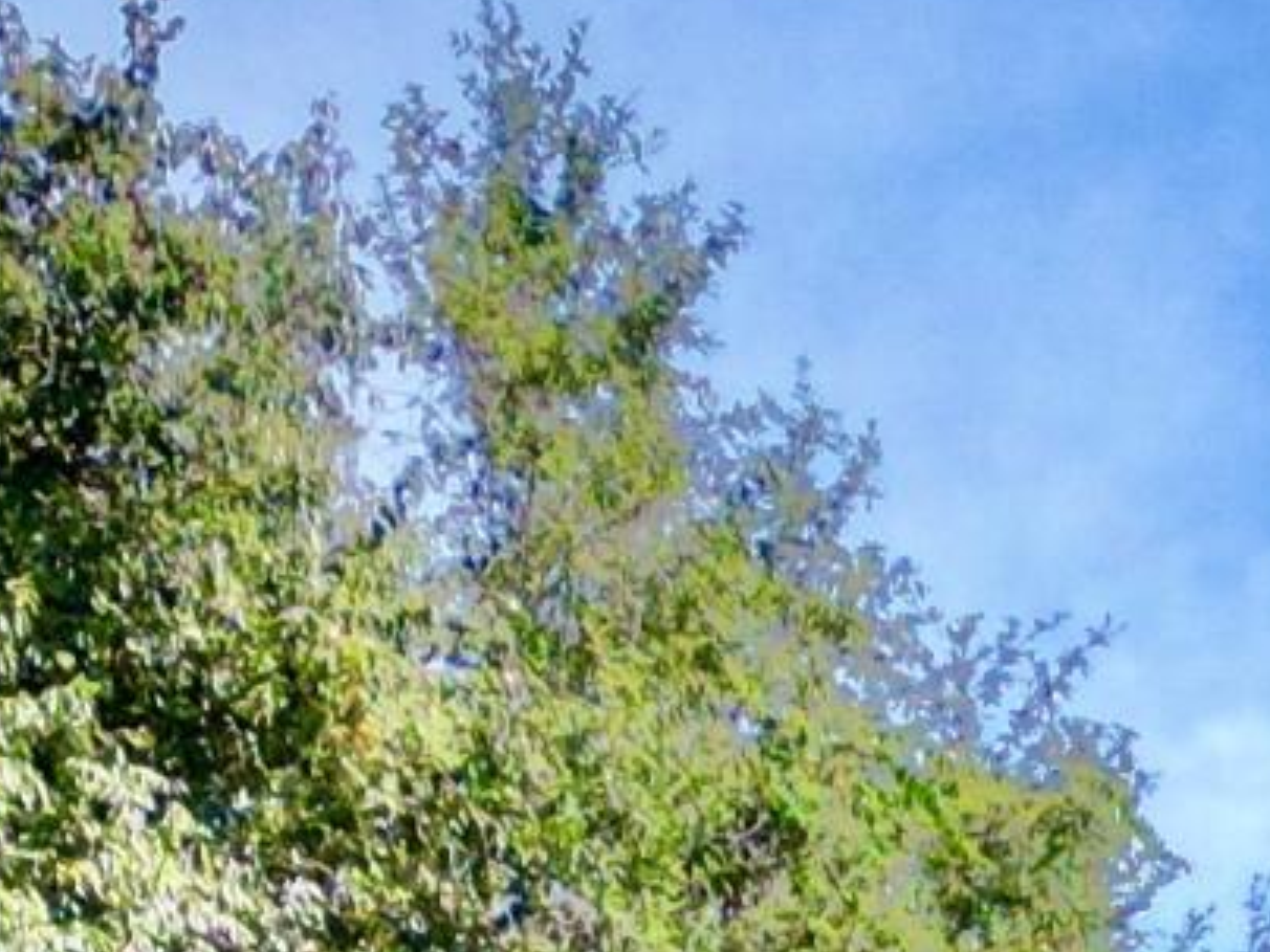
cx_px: 2807
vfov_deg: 7.5
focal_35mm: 178
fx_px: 6531
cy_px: 2683
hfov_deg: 10.0
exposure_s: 1/1500
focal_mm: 6.72
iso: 100
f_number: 1.7
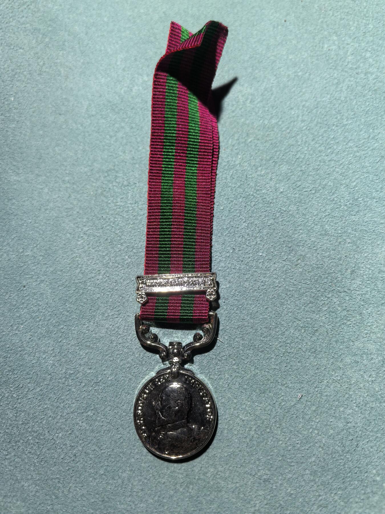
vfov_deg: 65.3
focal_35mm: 27
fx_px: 400
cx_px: 192
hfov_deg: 51.4
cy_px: 257
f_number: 2
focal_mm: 5.75
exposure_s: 1/100
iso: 80
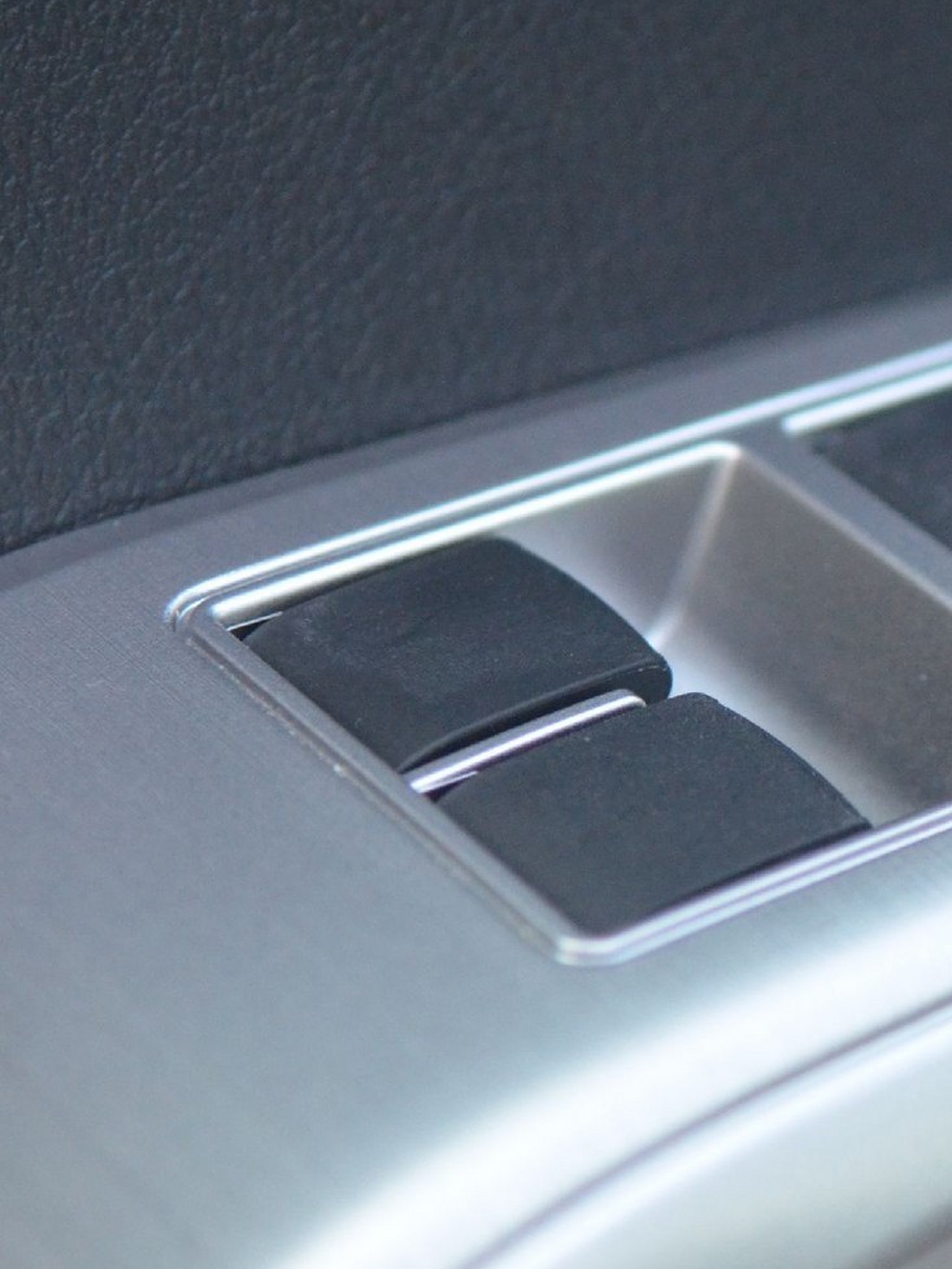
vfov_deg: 14.1
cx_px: 1104
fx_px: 5133
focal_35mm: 140
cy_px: 652
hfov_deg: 10.4
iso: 1600
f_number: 2.8
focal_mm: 38
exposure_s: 1/320
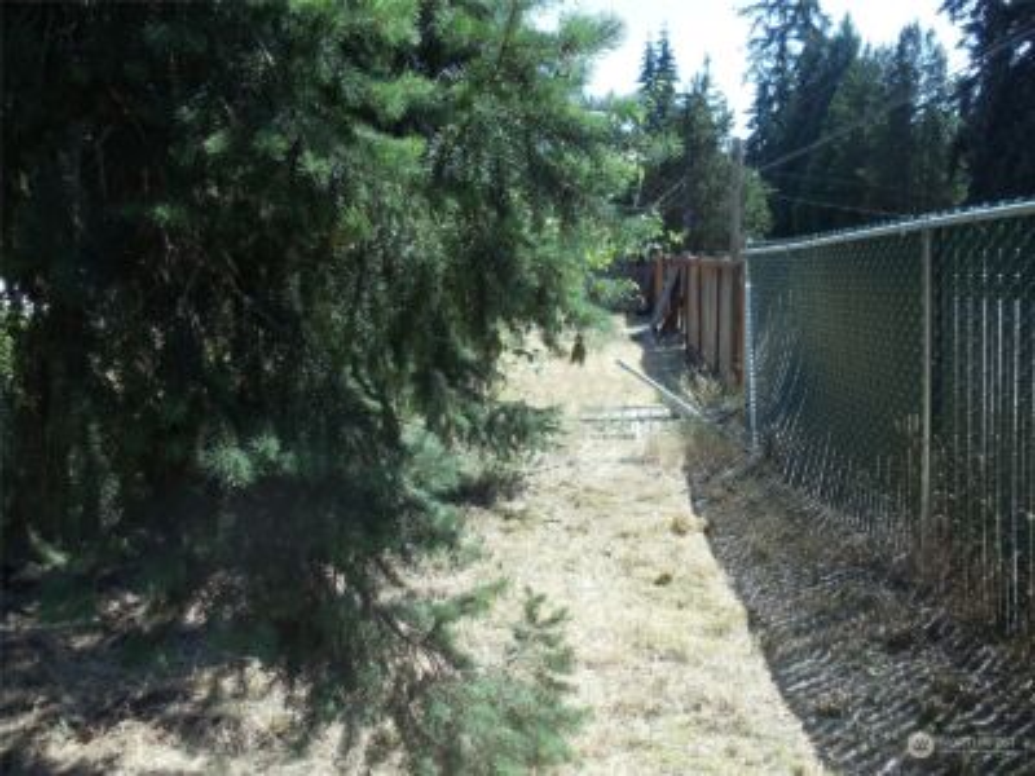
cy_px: 388
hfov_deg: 42.9
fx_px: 1316
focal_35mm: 44
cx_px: 518
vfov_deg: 32.9
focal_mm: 6
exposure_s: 1/500
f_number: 3.5
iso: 100
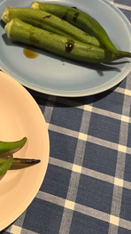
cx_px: 0
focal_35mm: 43
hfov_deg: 26.3
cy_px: 114
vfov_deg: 47.3
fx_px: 265
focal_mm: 5.1
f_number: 1.6
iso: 100
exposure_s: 1/50
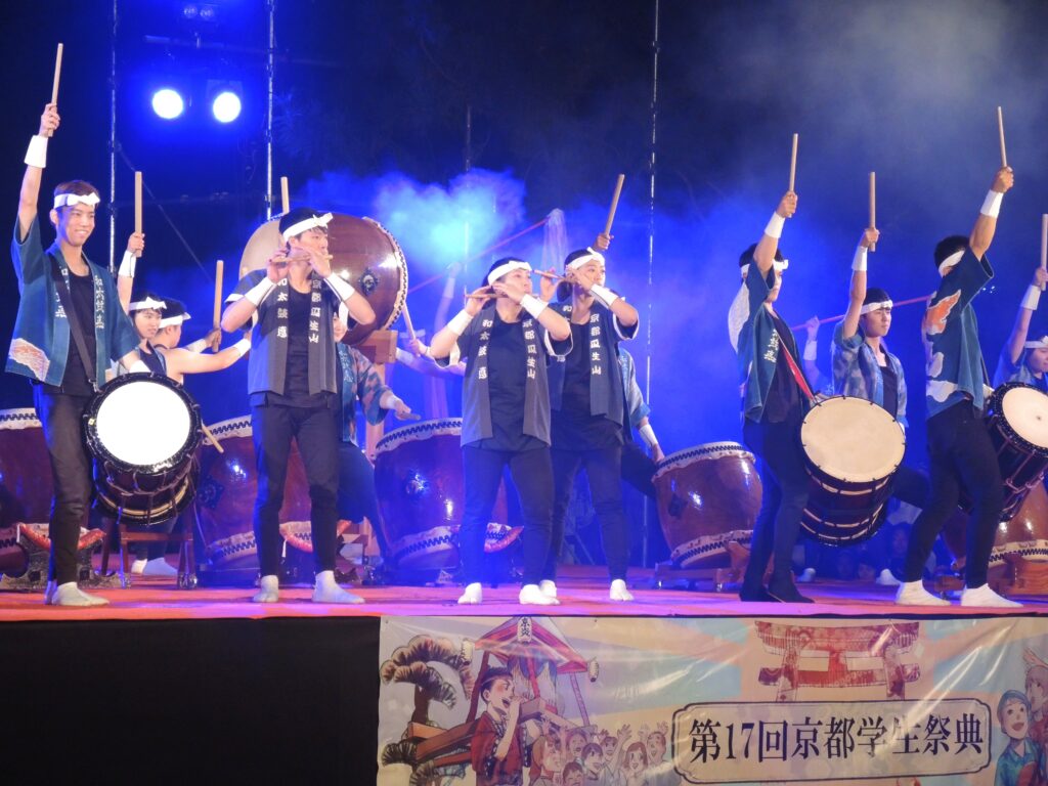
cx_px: 524
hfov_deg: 13.0
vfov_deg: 9.8
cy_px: 393
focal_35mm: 152
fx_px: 4602
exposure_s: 1/50
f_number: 3.5
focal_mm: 32.6
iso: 800
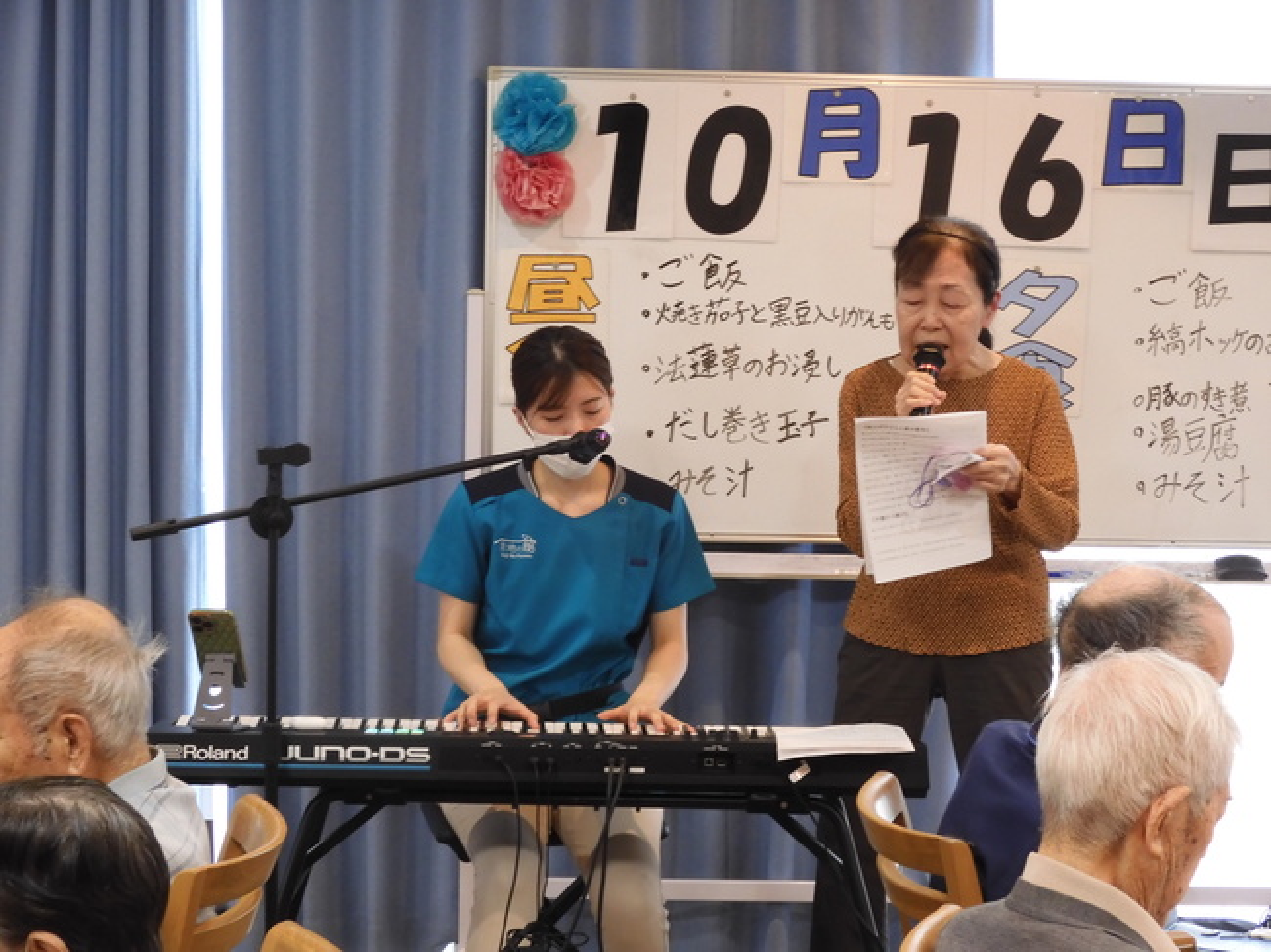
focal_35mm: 77
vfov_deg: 19.1
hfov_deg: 25.3
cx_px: 636
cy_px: 476
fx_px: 2826
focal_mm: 13.7
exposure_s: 1/25
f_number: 4.5
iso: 400
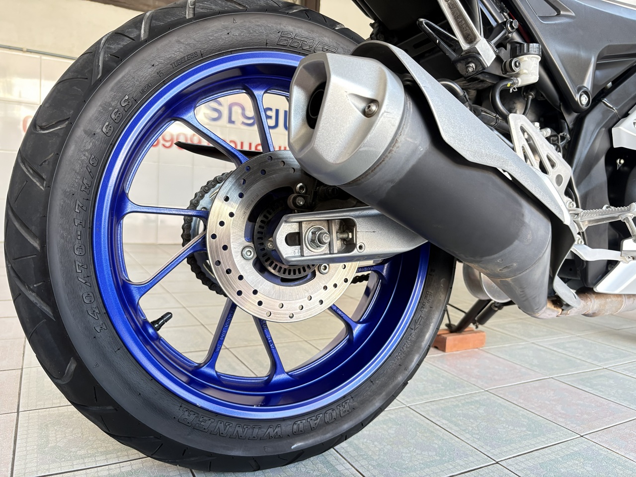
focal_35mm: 26
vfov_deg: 53.1
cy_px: 238
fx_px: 478
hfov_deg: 67.3
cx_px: 318
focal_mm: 5.96
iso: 160
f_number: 1.6
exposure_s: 1/60
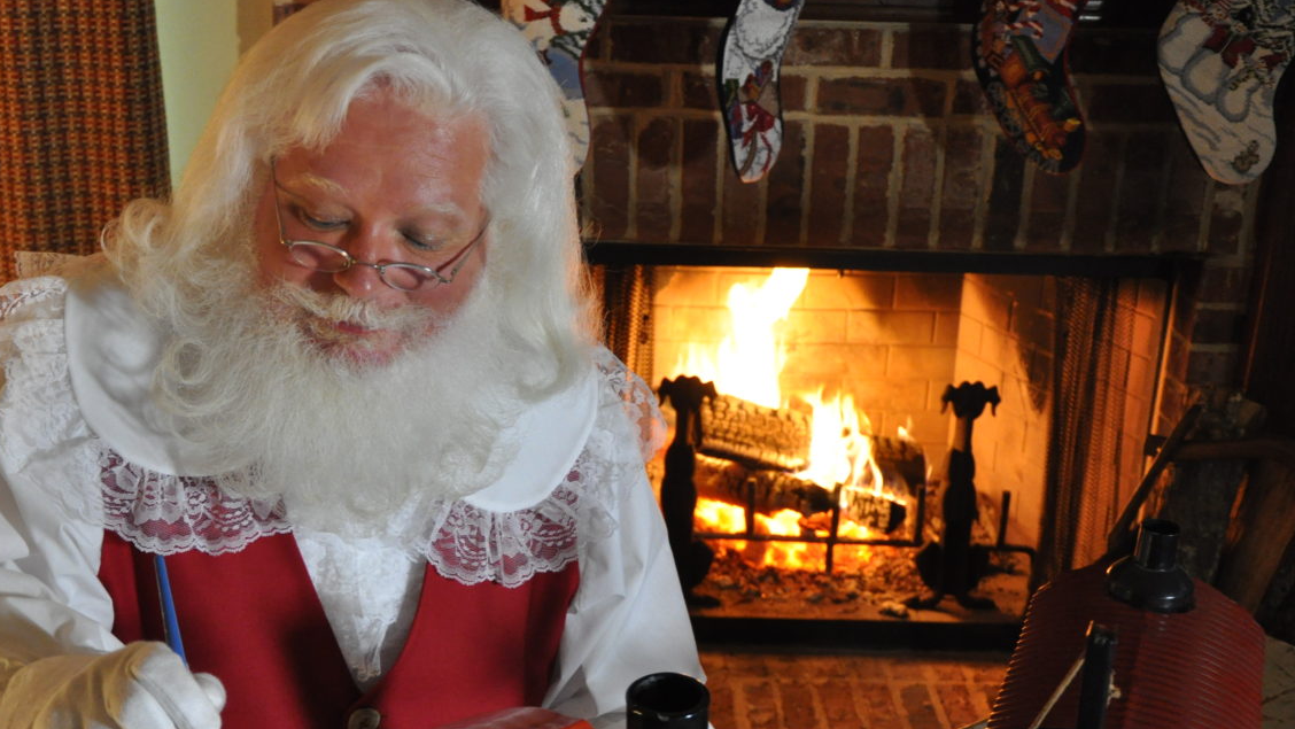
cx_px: 542
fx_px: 1614
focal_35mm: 47
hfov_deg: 43.6
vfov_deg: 25.3
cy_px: 471
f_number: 3.8
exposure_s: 1/30
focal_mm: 22
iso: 1400
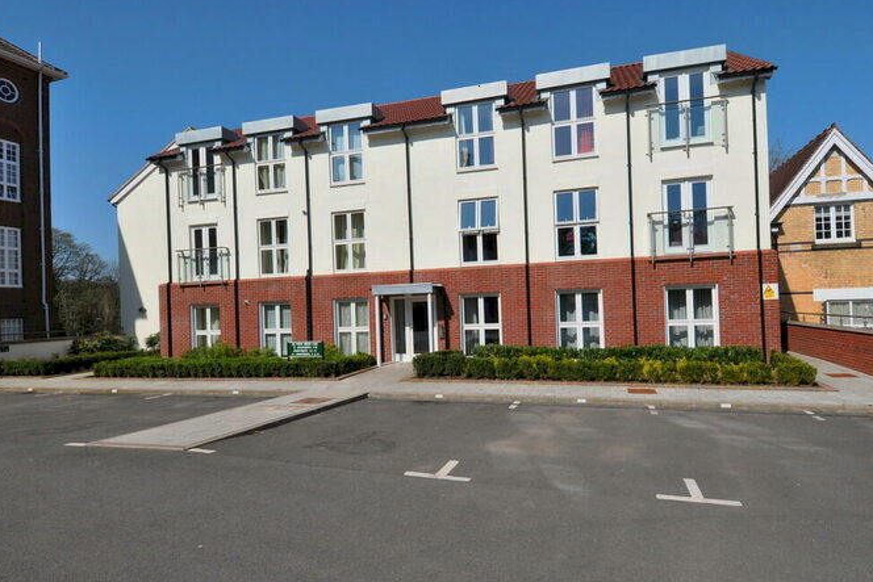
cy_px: 300
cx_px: 452
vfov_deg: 60.6
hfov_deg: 82.5
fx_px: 498
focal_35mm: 21
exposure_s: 1/500
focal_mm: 13
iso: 200
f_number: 11
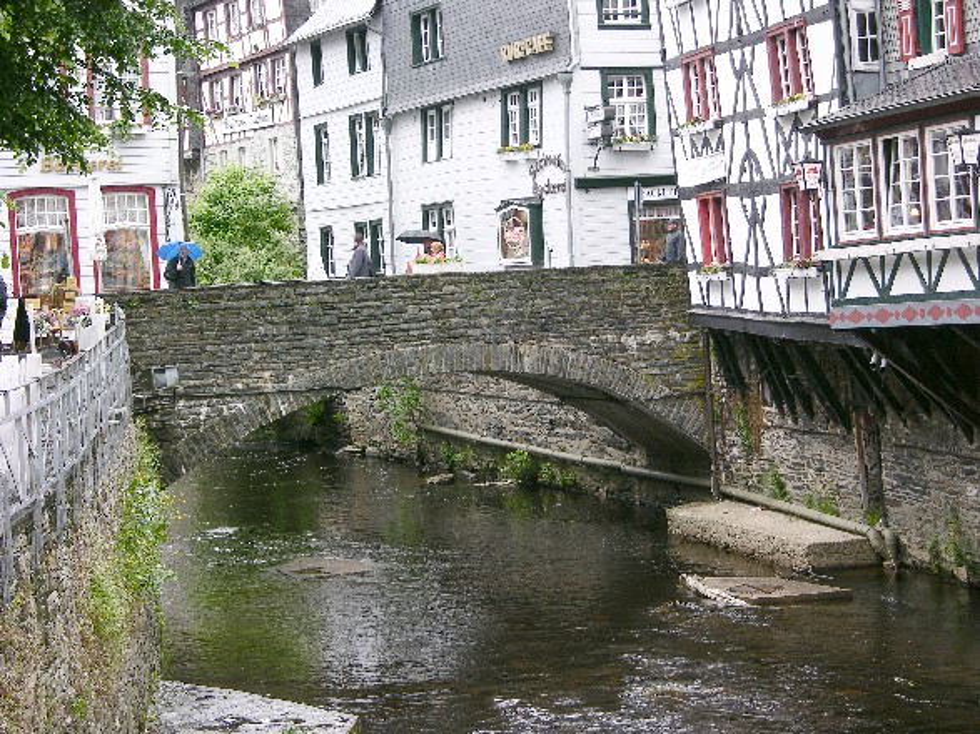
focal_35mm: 88
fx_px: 2491
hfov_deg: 22.3
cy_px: 367
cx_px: 490
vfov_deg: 16.8
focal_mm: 22.3
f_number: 3.5
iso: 50
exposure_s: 1/60
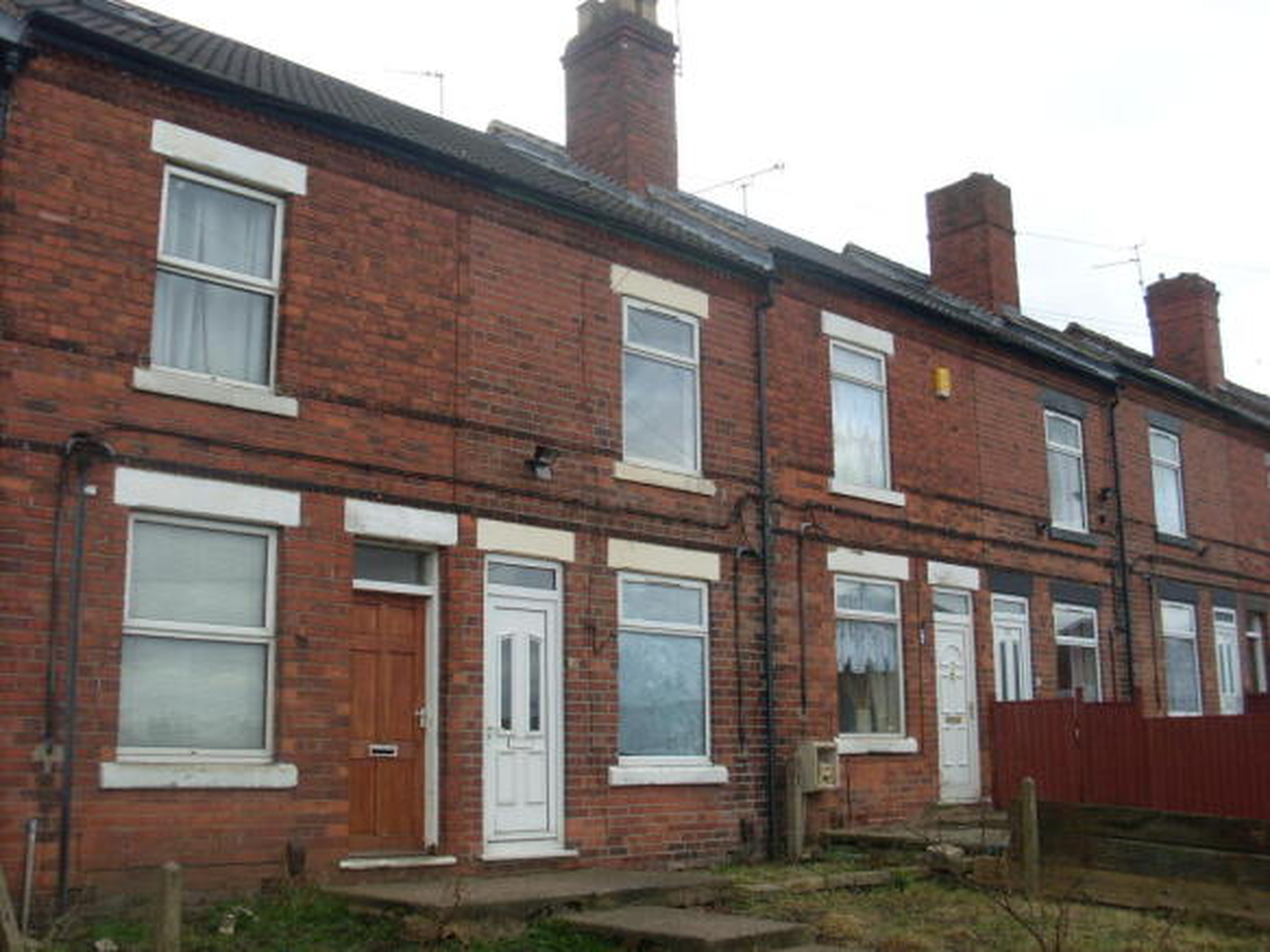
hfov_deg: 49.0
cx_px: 635
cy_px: 476
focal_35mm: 38
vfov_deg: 37.7
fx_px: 1394
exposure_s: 1/125
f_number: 7.7
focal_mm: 6.3
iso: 80
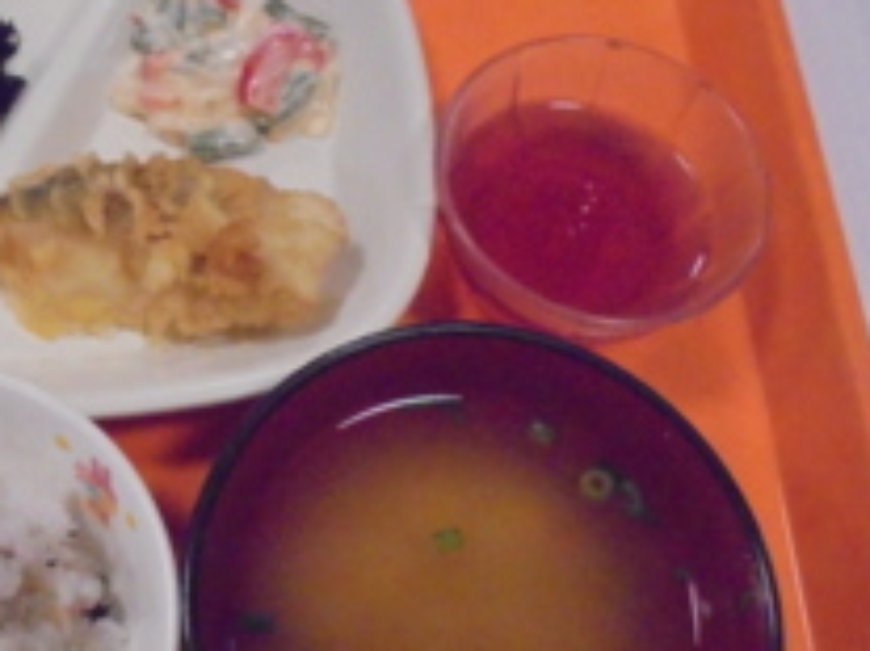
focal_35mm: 44
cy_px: 412
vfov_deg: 32.7
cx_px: 164
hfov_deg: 41.0
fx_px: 1105
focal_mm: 4.6
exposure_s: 1/250
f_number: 3.5
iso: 1600
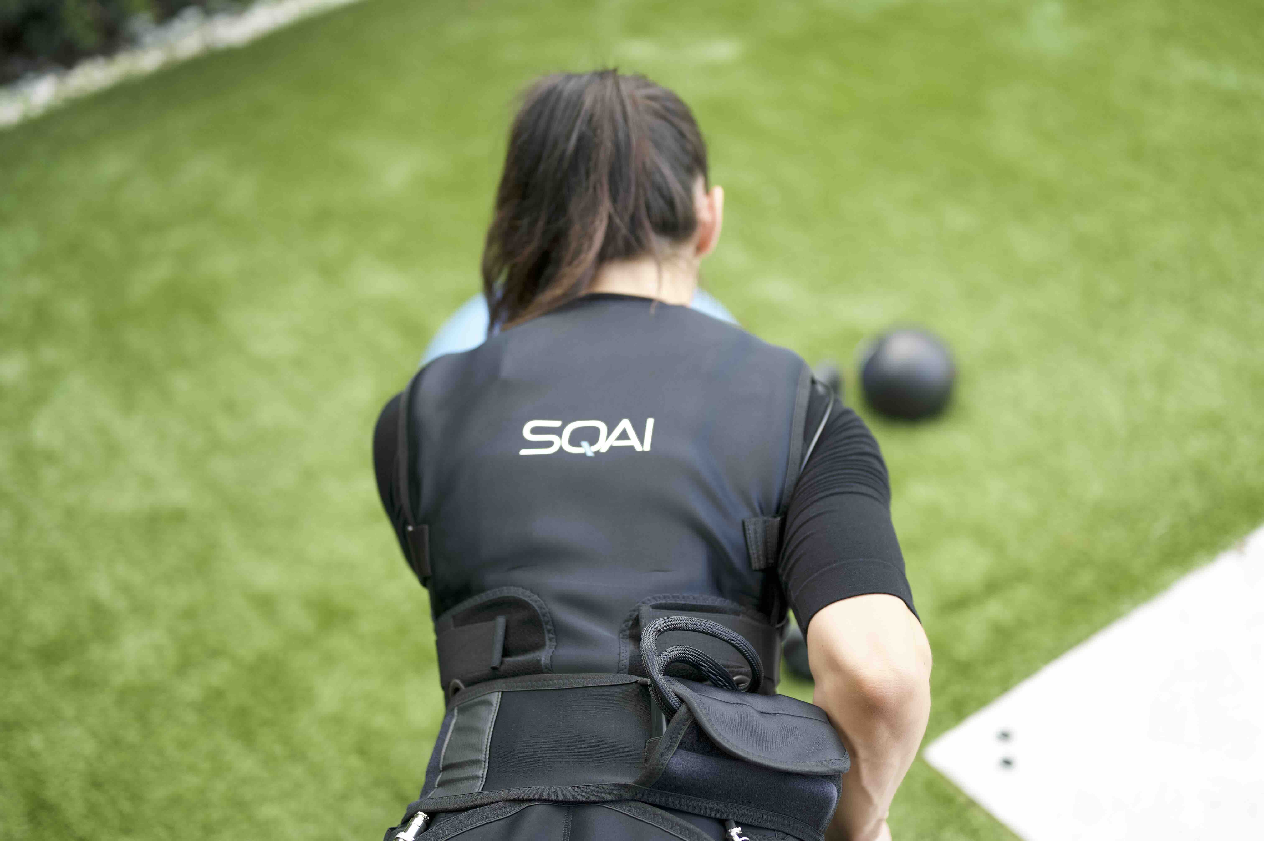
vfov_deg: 27.0
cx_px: 632
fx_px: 1754
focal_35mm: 50
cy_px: 420
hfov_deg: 39.6
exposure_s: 1/640
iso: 500
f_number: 1.8
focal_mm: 50
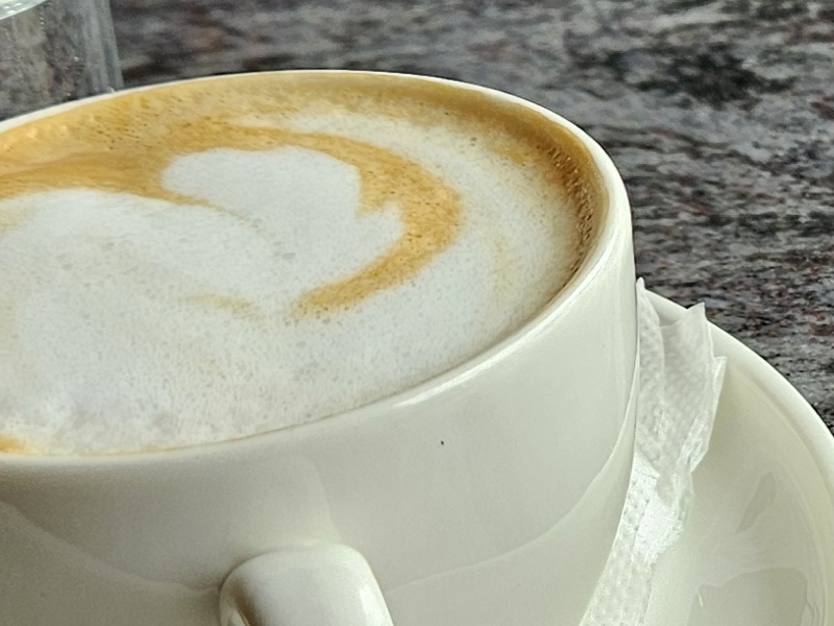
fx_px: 2771
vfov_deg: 12.9
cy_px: 422
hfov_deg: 16.6
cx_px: 907
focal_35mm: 115
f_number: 1.8
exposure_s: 1/100
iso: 64
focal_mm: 5.4
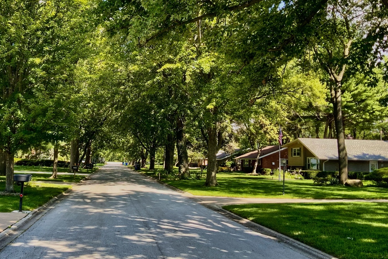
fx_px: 474
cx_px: 124
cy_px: 120
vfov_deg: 30.5
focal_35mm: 44
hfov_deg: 43.8
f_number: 1.8
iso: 16
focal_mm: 3
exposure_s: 1/280
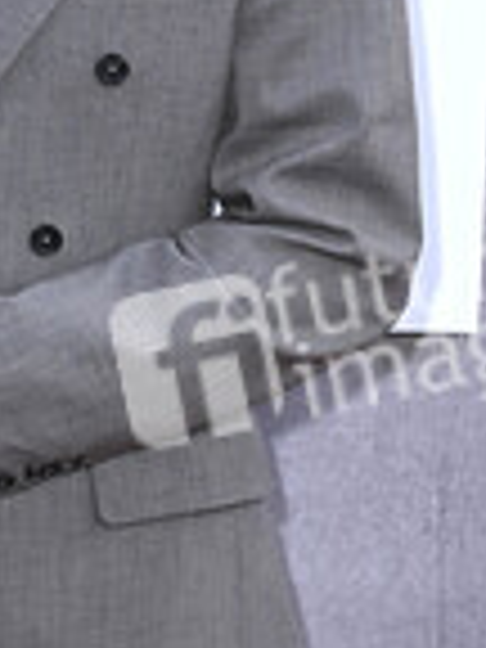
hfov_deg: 6.1
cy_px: 117
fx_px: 4511
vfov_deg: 8.2
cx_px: -68
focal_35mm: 241
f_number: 6.3
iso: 800
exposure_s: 1/250
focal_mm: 90
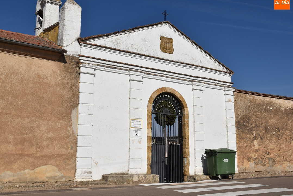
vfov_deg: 34.6
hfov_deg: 50.0
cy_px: 93
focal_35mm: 39
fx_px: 314
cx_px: 137
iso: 200
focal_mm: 23
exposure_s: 1/640
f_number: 13
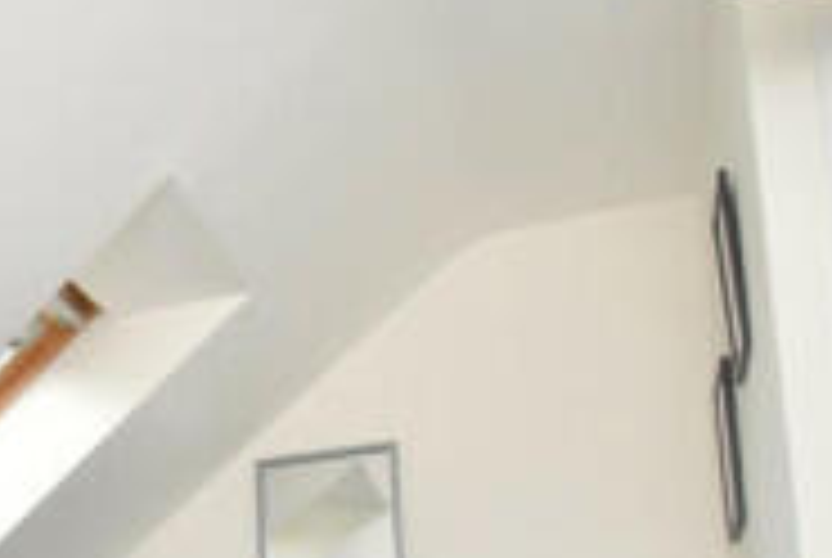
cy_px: 637
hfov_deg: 29.6
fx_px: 1227
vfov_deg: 23.7
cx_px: -268
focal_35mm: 53
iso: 320
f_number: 5.6
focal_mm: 10
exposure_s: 1/200
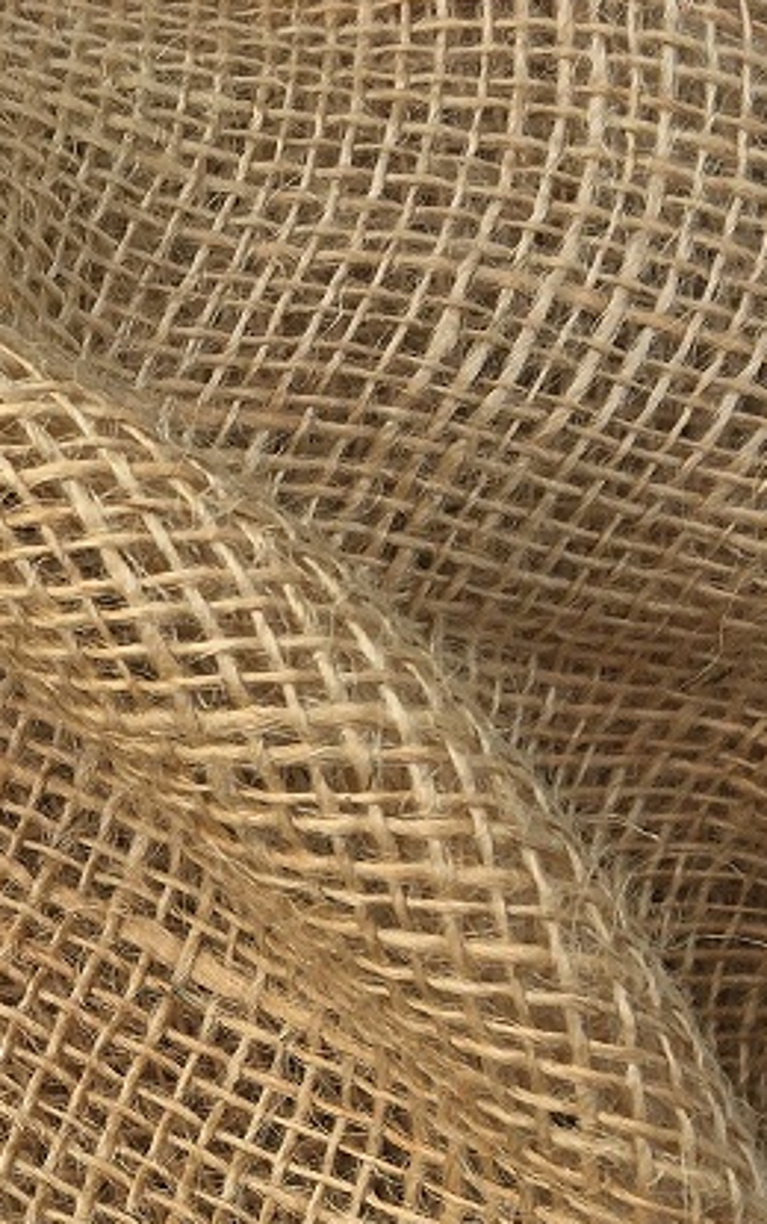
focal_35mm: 74
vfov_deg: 27.1
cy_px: 1023
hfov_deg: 16.7
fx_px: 2471
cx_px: -230
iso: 25
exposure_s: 1/174
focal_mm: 4.15
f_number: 2.2
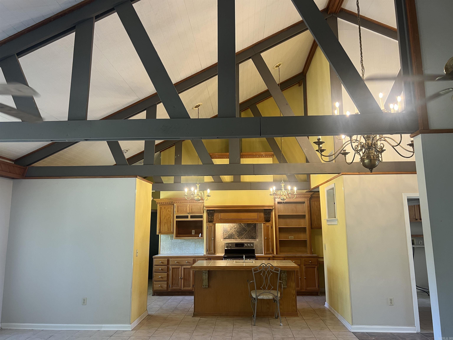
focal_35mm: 26
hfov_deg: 67.3
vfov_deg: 53.1
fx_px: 340
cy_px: 170
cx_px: 226
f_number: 1.5
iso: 100
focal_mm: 5.7
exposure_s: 1/60
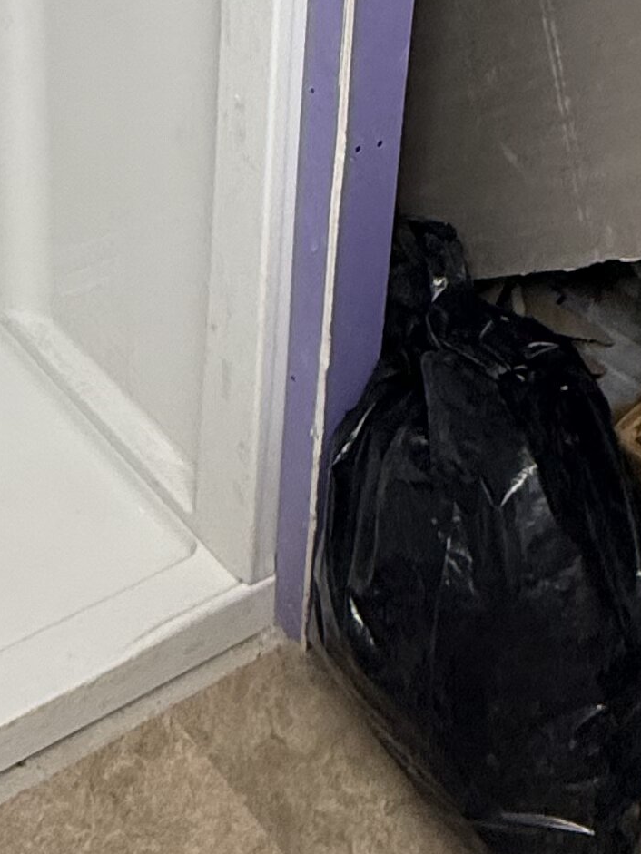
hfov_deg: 24.2
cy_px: -25
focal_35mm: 60
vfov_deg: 29.7
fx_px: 1481
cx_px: 162
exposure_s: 1/120
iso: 160
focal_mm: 2.22
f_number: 2.2
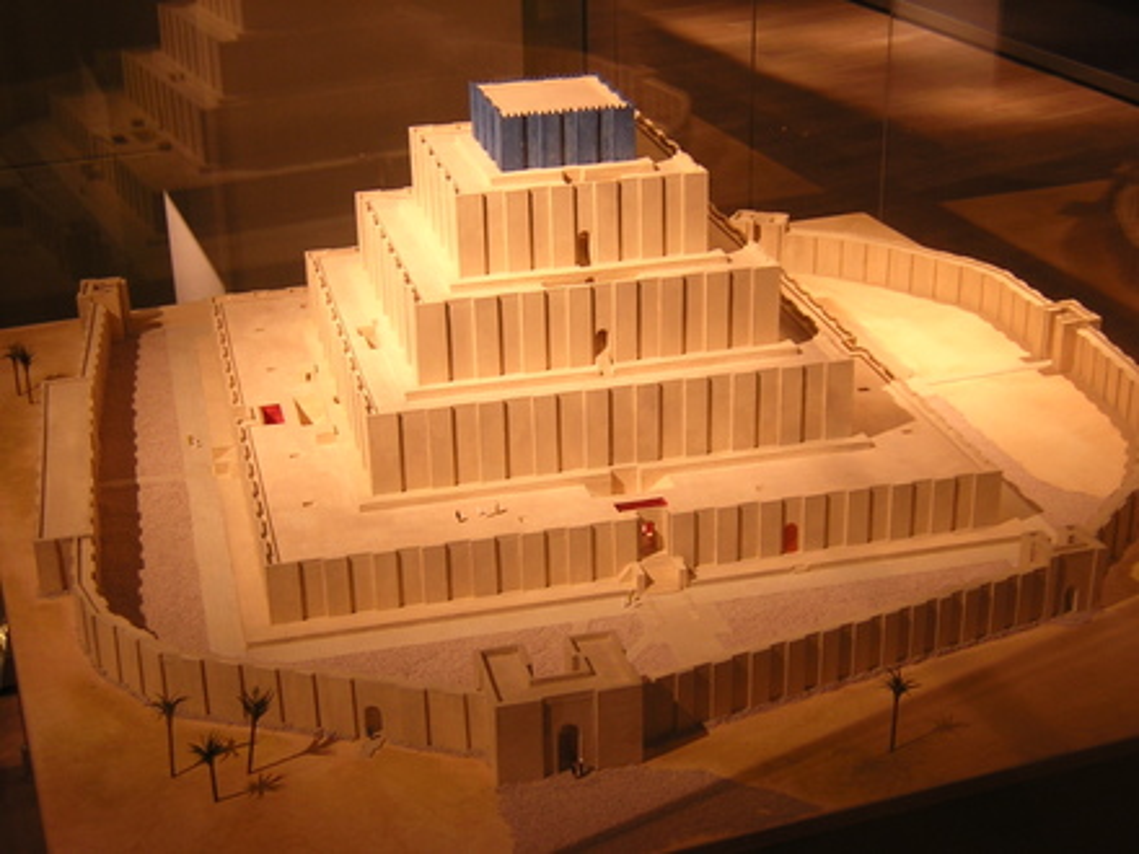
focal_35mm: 54
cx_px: 570
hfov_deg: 35.5
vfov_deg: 27.0
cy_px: 427
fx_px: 1777
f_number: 3.2
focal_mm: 7.1
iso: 100
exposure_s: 1/7.5
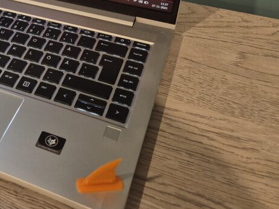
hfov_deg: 34.8
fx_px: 411
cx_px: 14
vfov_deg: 27.3
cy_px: 14
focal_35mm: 51
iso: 200
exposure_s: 1/100
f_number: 1.8
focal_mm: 5.4
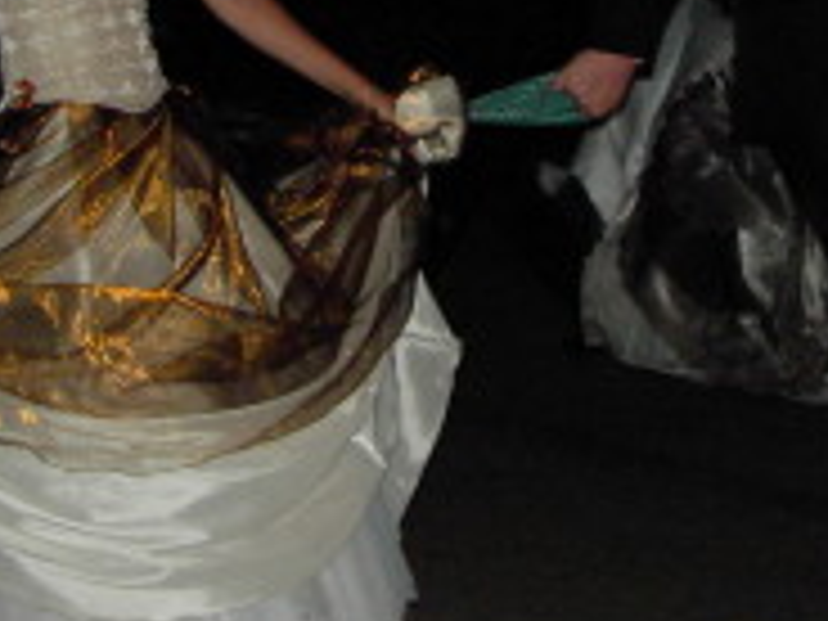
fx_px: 2679
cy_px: 18
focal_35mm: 112
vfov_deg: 13.1
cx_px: 346
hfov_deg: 17.6
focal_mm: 6.6
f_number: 2.8
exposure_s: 1/51
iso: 200
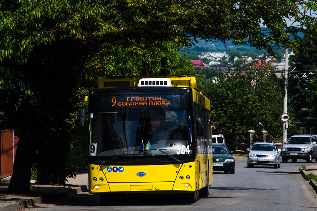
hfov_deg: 10.7
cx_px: 187
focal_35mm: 192
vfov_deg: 7.2
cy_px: 91
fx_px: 1687
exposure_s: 1/250
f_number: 5.6
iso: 100
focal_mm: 105
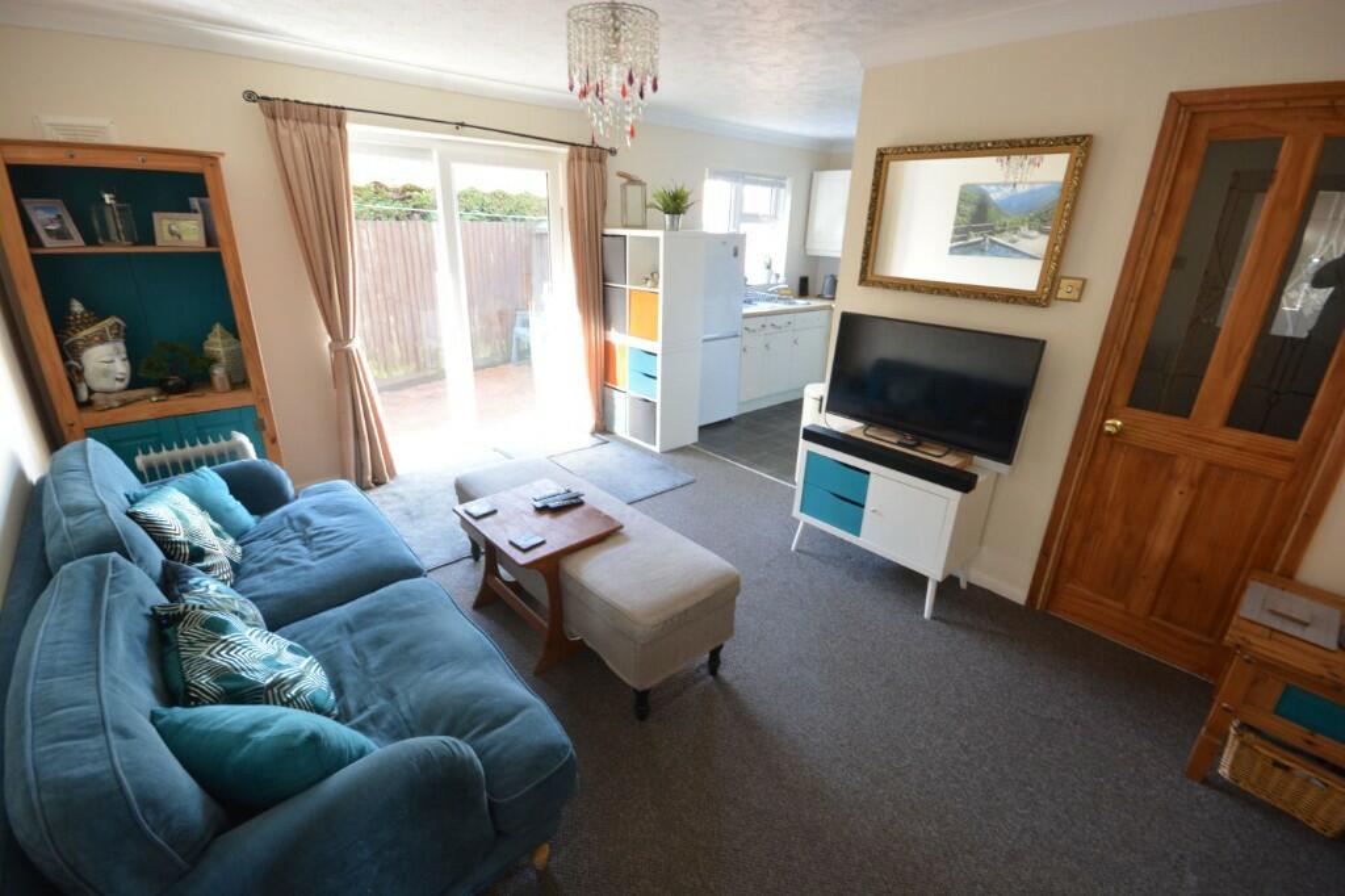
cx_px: 672
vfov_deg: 77.3
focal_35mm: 15
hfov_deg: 100.4
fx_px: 560
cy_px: 448
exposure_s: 1/4
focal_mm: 10
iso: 400
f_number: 8
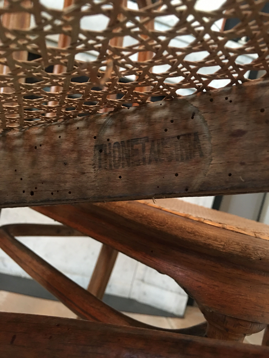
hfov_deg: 48.2
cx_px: 134
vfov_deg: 61.7
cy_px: 179
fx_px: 300
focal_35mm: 29
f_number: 2.2
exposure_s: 1/8
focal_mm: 4.15
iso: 160
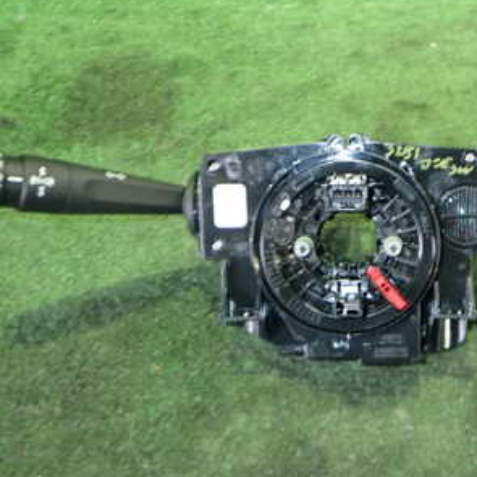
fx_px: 702
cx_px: 356
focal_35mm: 45
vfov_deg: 37.5
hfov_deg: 36.7
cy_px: 225
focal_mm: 4.5
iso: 800
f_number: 2
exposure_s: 1/30
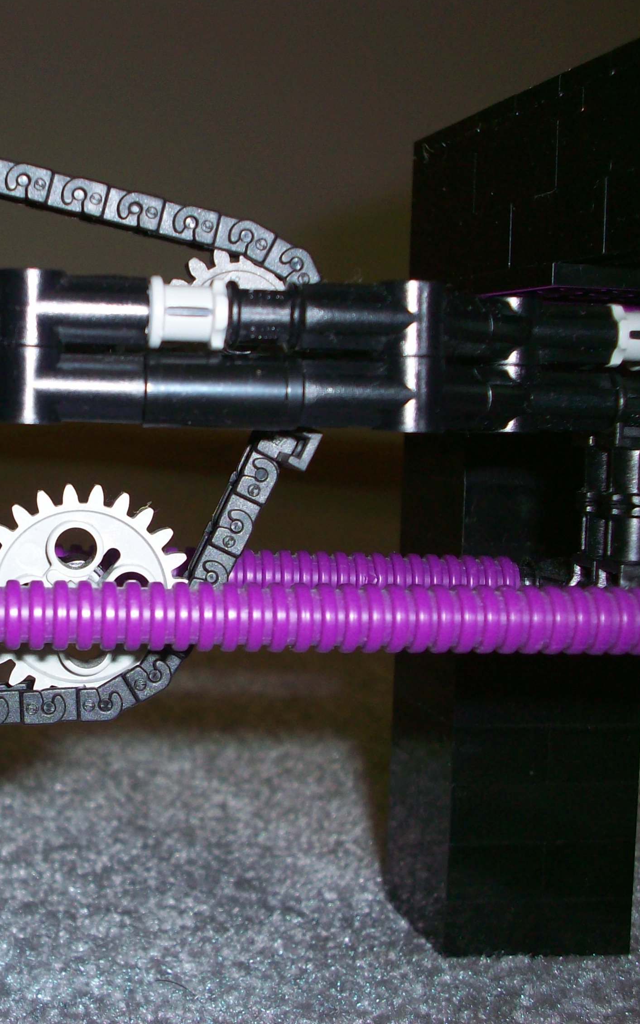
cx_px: 4
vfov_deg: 38.2
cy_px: 514
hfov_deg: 23.4
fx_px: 1479
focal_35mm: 53
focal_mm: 6.2
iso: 80
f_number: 2.8
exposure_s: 1/64
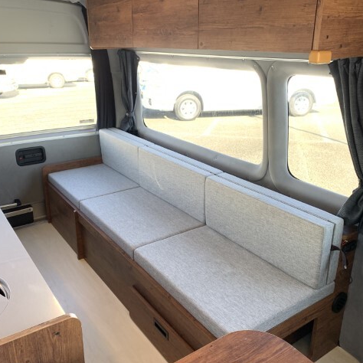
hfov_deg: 52.5
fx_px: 368
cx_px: 174
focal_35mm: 31
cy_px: 182
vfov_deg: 52.5
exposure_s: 1/121
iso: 80
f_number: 1.8
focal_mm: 4.25
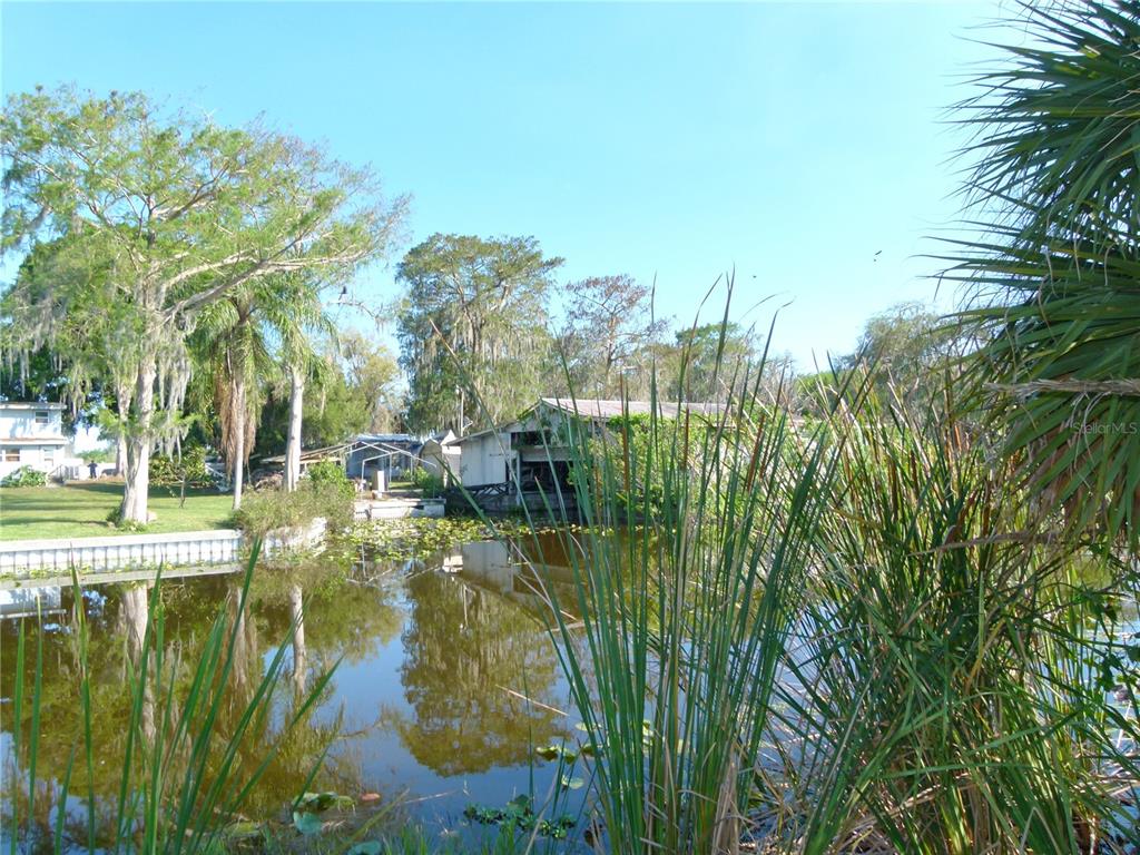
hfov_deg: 69.4
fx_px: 823
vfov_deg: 54.9
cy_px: 428
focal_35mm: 25
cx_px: 570
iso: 100
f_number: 4
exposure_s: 1/250
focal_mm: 4.5
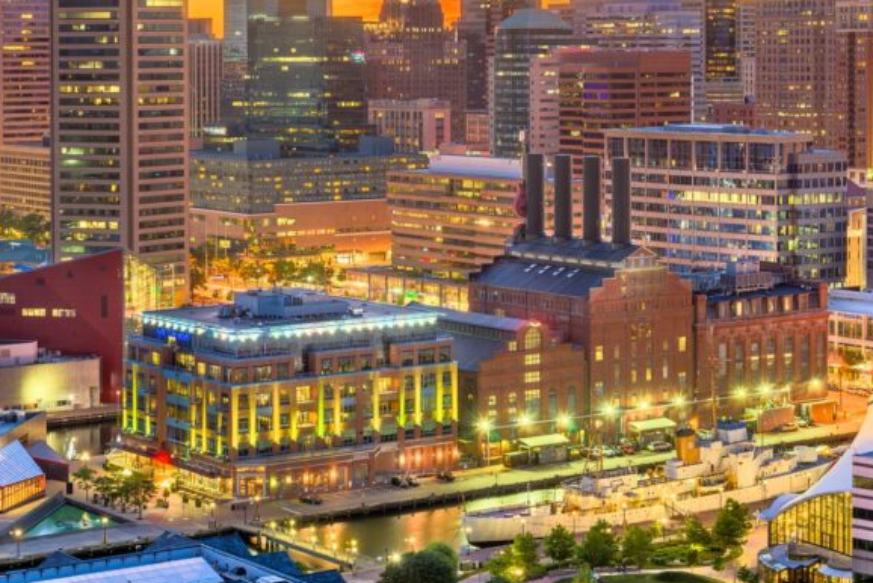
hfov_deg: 23.7
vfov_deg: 15.9
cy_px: 79
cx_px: 248
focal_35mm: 85
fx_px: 2062
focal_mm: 48
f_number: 8
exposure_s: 15
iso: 64
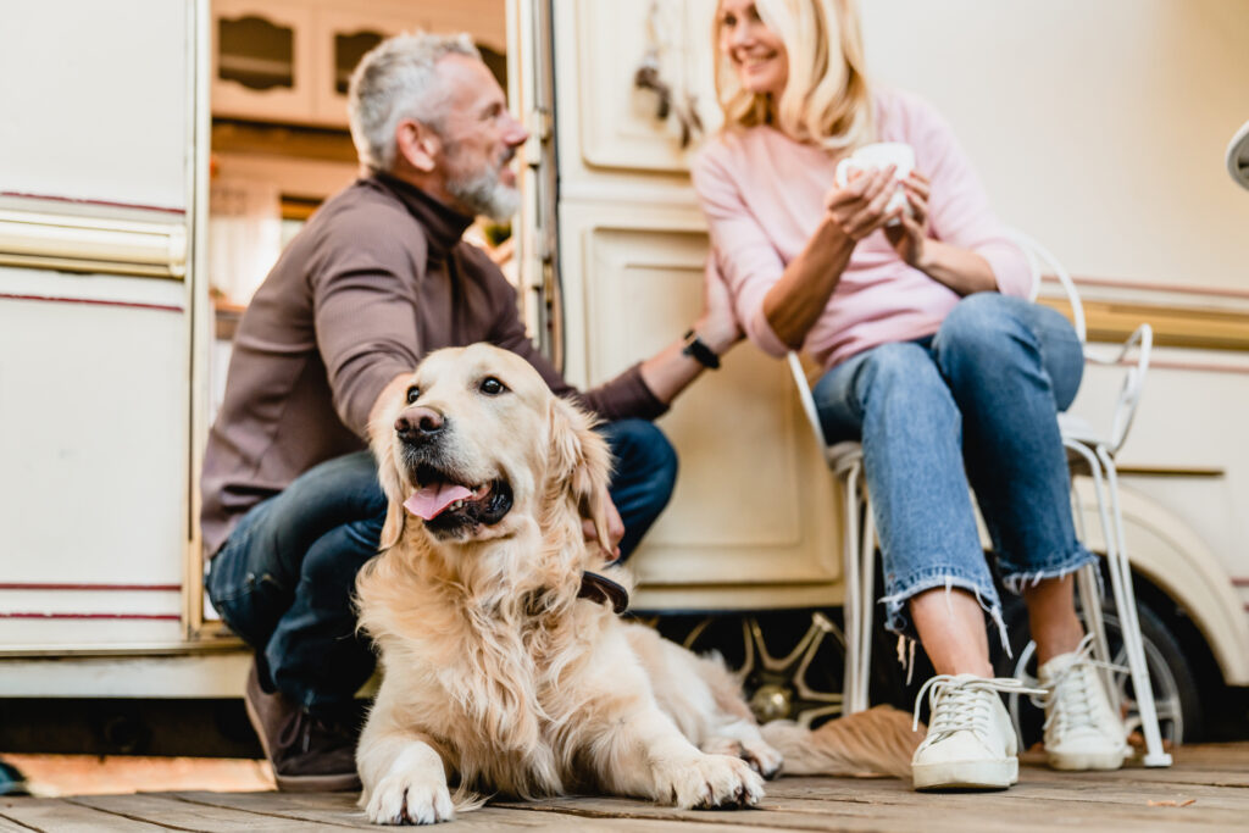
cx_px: 624
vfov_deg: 28.7
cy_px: 416
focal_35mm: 47
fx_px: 1631
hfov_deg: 41.9
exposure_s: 1/400
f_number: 2.8
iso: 640
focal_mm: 47
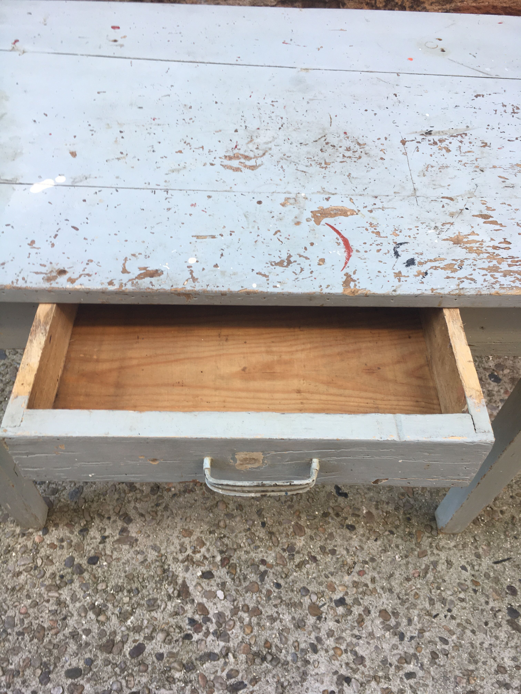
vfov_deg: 61.7
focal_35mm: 29
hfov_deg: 48.2
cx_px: 260
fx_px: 582
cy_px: 347
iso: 32
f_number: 2.2
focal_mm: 4.15
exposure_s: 1/50
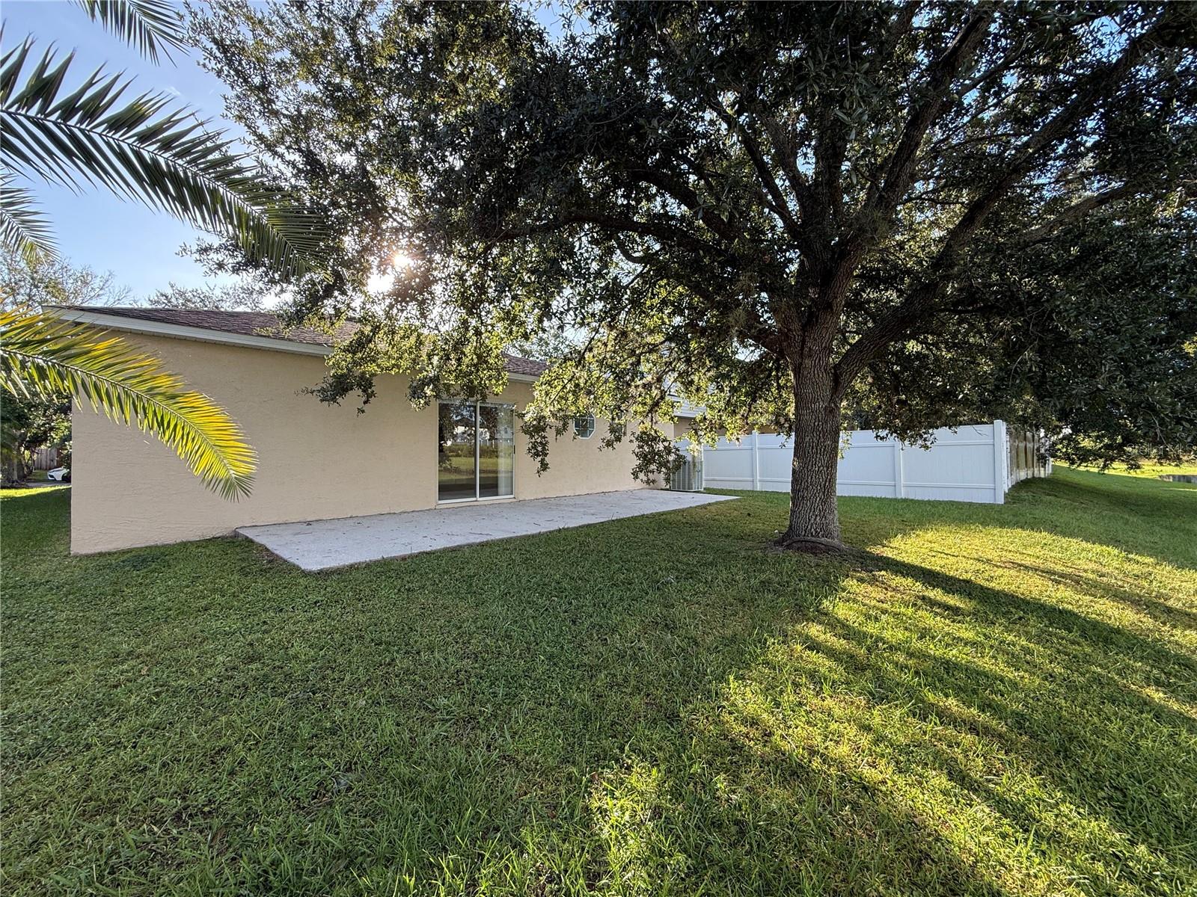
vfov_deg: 85.7
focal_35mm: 14
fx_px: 484
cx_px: 598
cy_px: 448
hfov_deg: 102.1
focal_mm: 2.22
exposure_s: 1/291
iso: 64
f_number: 2.2
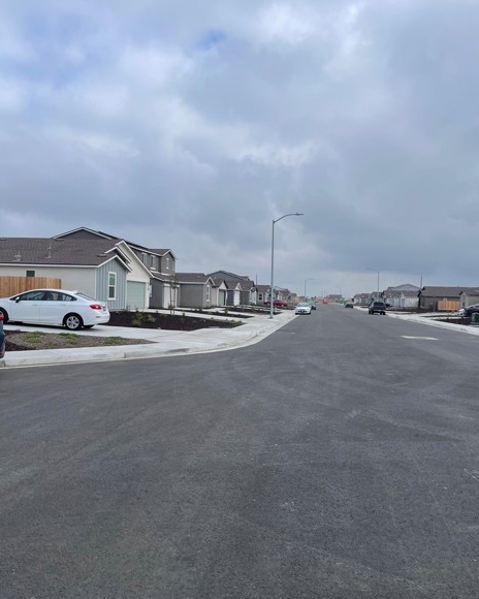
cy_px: 311
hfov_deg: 51.5
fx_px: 496
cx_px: 246
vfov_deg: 62.2
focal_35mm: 28
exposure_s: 1/3205
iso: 32
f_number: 1.6
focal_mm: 4.2
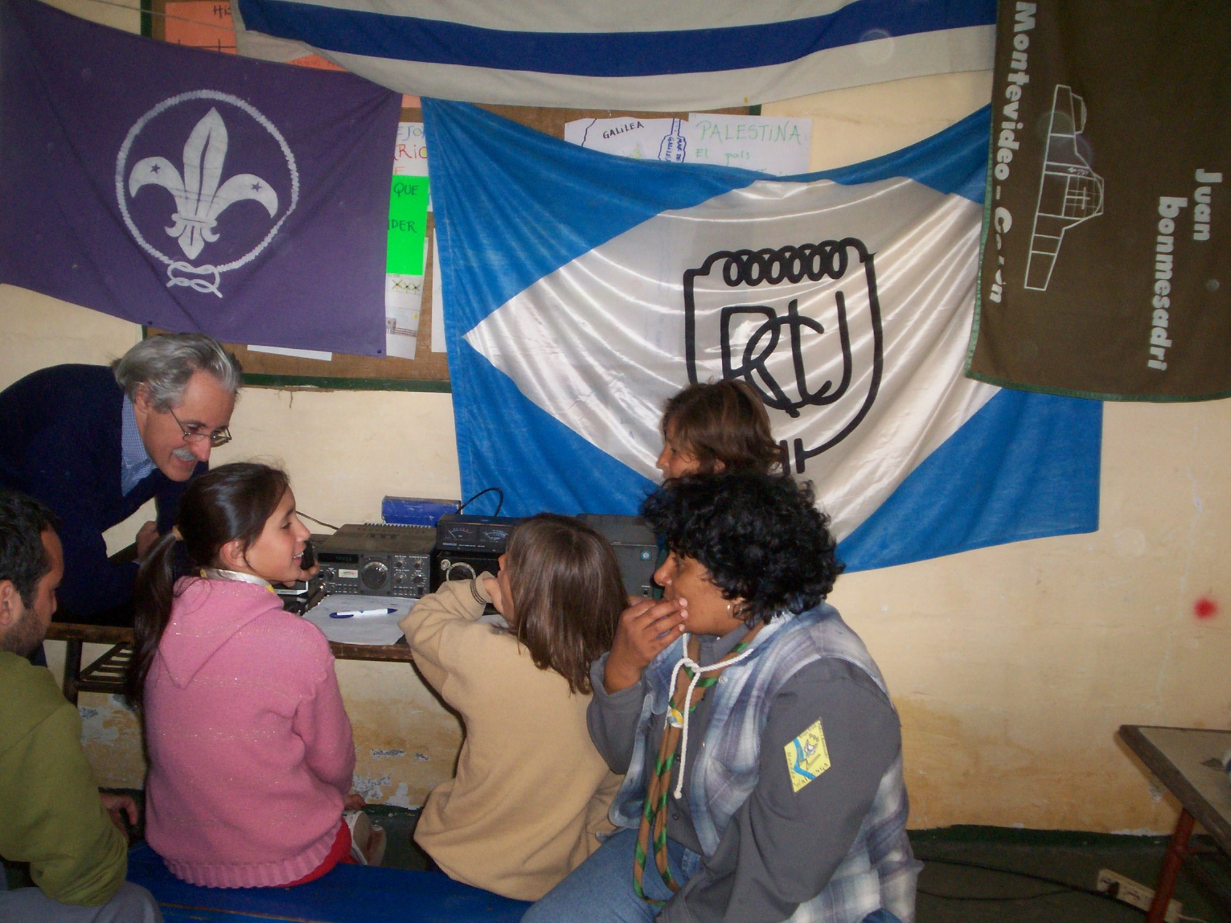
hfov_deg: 51.4
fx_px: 1280
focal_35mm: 36
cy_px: 462
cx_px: 616
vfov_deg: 39.7
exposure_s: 1/64
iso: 140
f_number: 4.5
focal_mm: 5.9
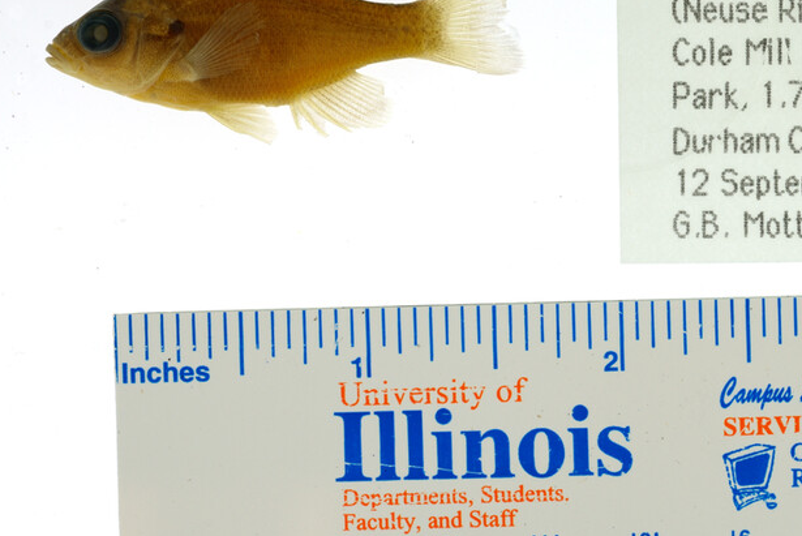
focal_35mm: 117
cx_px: 596
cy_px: 123
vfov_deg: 11.7
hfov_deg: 17.4
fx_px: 2608
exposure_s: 1/200
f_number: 10
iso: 100
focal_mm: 60
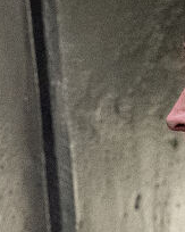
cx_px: 59
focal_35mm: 343
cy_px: 306
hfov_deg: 4.5
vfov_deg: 5.6
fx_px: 2349
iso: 16000
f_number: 4
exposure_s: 1/160
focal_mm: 62
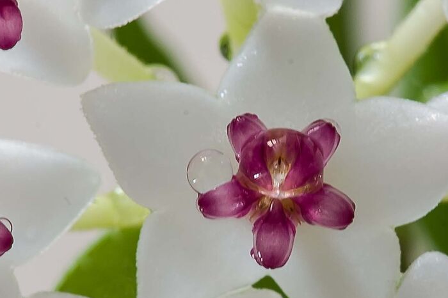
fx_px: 4478
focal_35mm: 360
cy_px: 193
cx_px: 343
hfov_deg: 5.7
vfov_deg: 3.8
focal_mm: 105
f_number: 20
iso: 250
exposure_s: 1/1.67
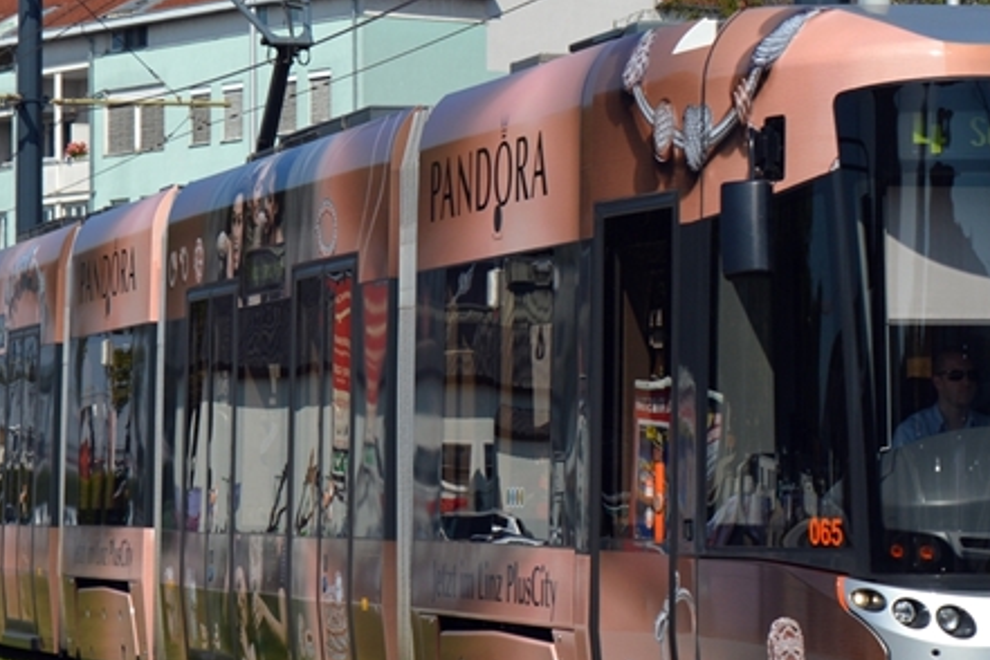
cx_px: 534
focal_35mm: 167
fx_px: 4592
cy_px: 113
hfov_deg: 12.3
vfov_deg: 8.2
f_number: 10
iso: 100
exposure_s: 1/400
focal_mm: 48
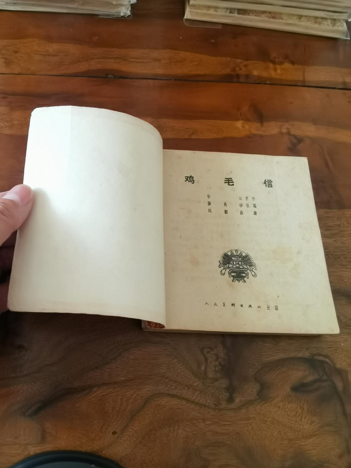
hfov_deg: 51.4
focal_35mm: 27
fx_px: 365
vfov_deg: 65.3
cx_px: 176
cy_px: 234
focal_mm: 2.26
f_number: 2.2
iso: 320
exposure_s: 1/33.3
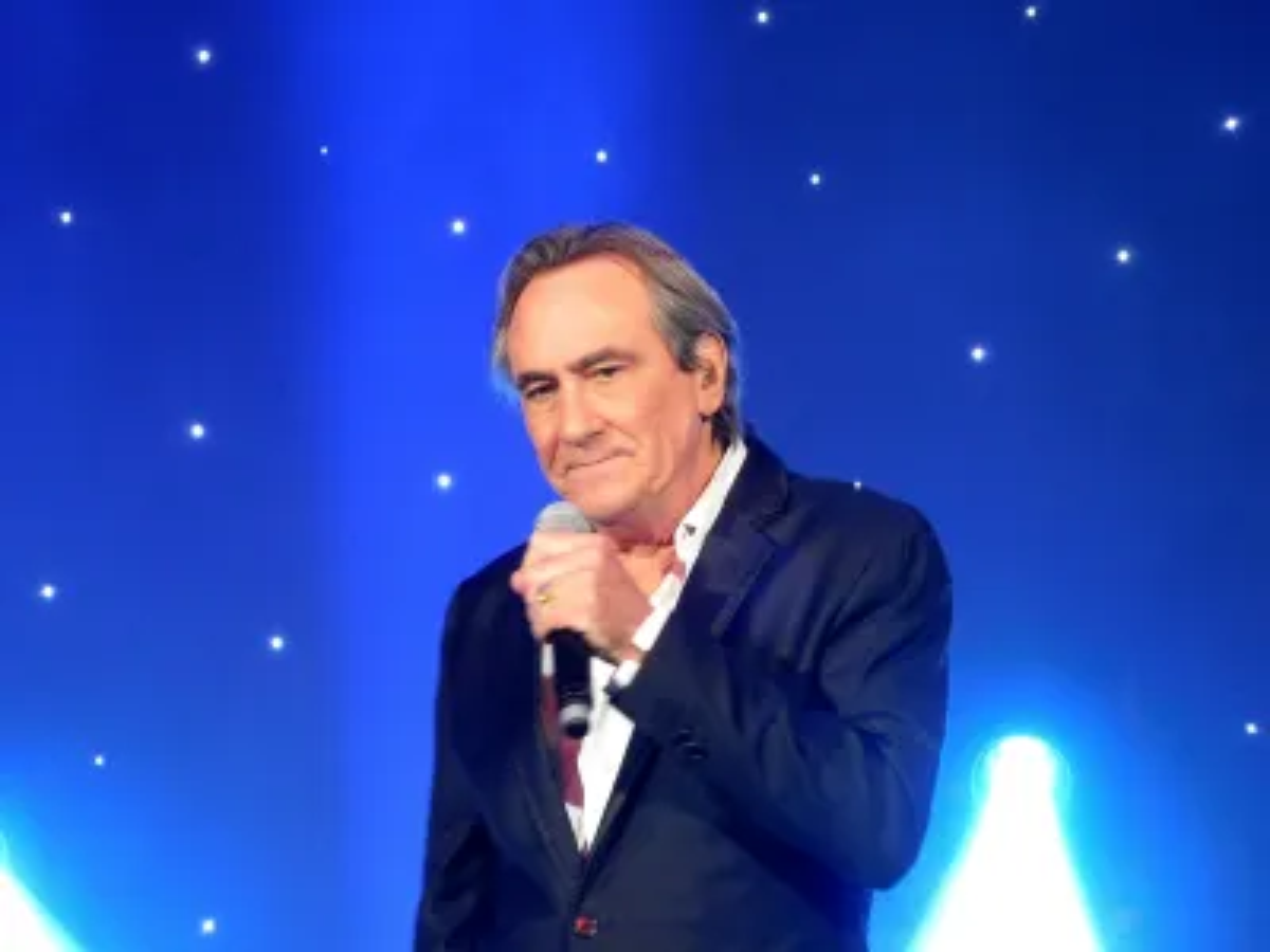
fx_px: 10273
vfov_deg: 5.3
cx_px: 635
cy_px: 476
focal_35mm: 280
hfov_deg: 7.1
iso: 800
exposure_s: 1/40
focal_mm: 50
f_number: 5.8
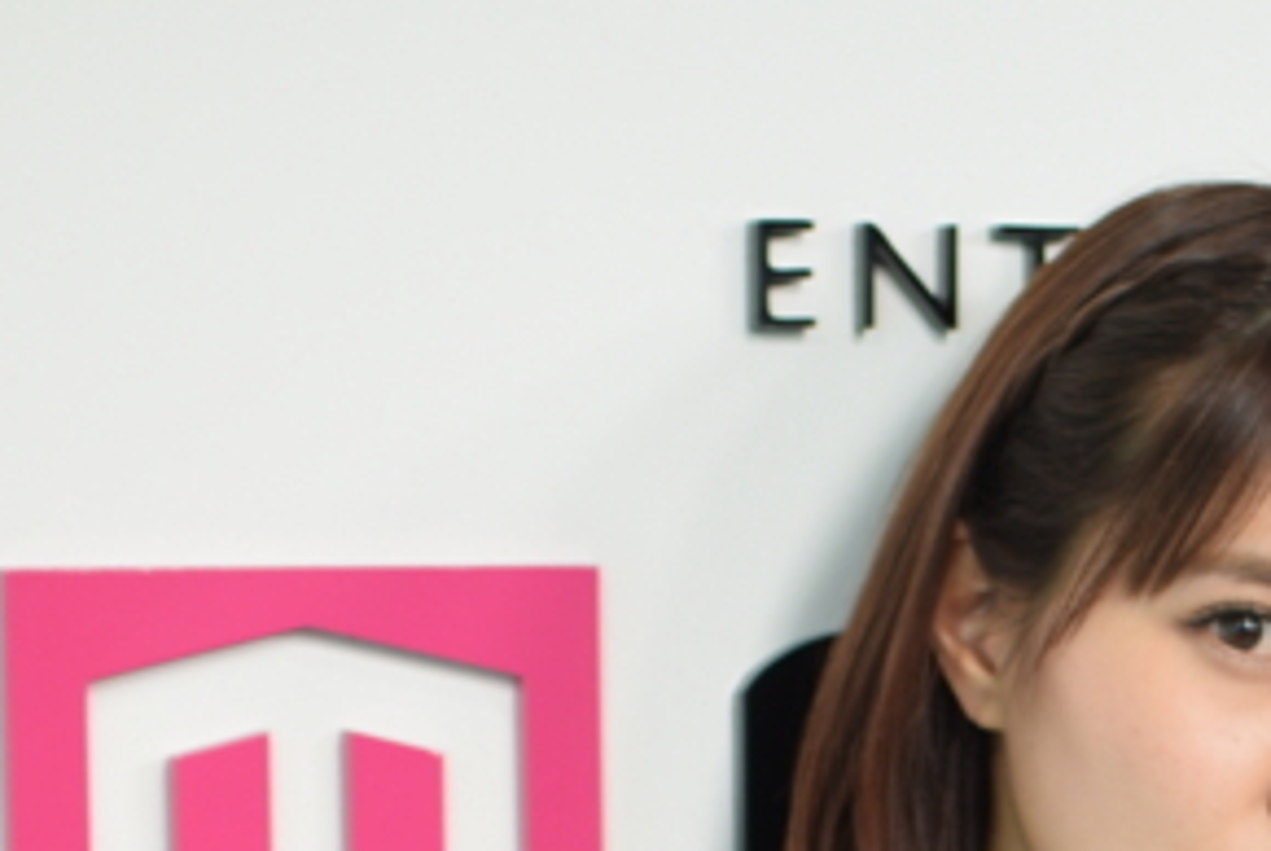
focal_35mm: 159
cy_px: 1465
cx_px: 1766
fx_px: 5619
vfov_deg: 8.4
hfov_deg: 12.4
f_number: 1.8
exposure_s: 1/200
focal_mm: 30
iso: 100
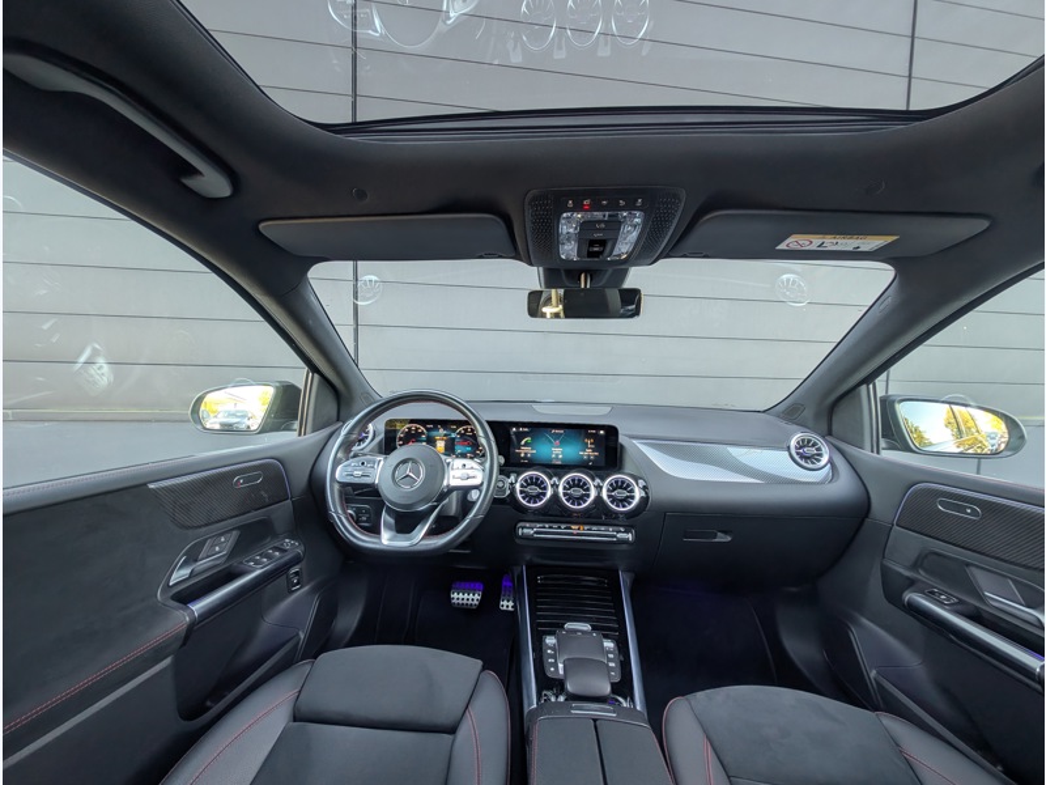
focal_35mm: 12
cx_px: 523
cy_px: 392
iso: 98
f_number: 1.95
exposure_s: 1/62.5
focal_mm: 2.23
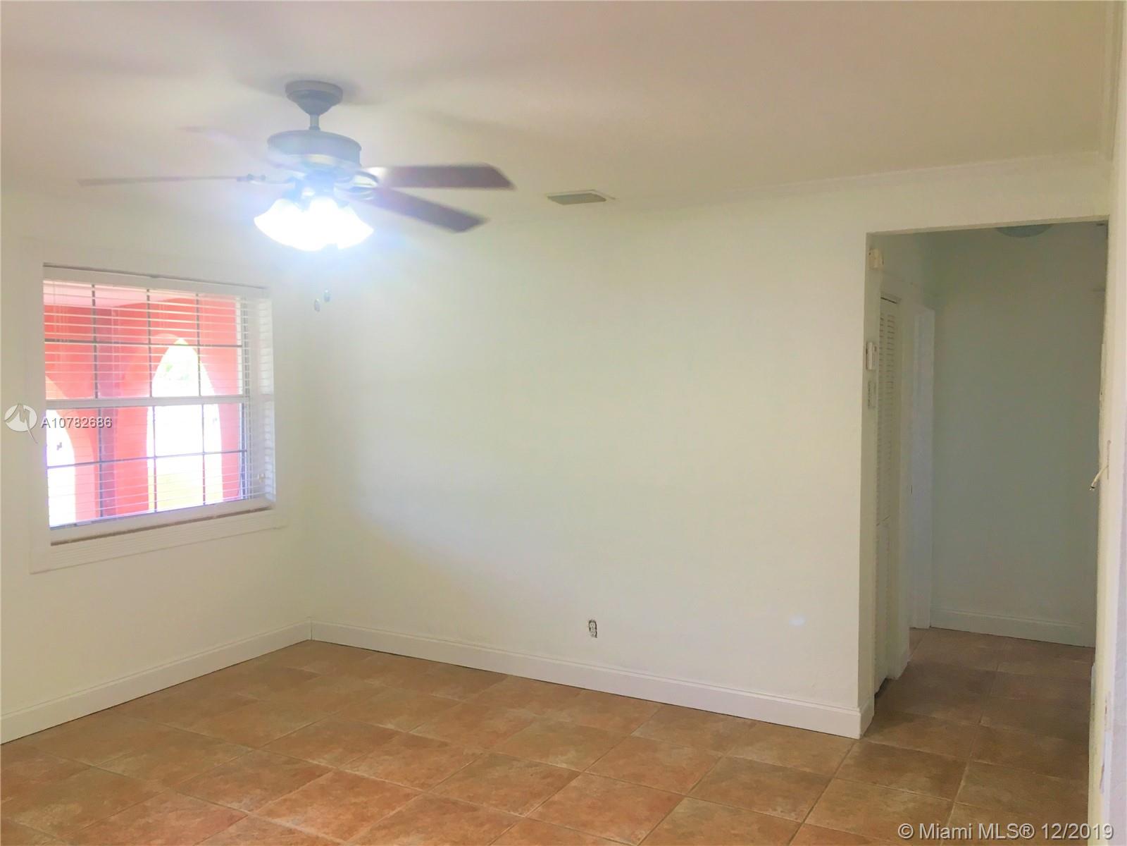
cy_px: 423
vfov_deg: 48.2
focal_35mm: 29
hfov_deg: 61.7
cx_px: 564
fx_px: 944
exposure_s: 1/30
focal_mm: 4.15
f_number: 2.2
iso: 50
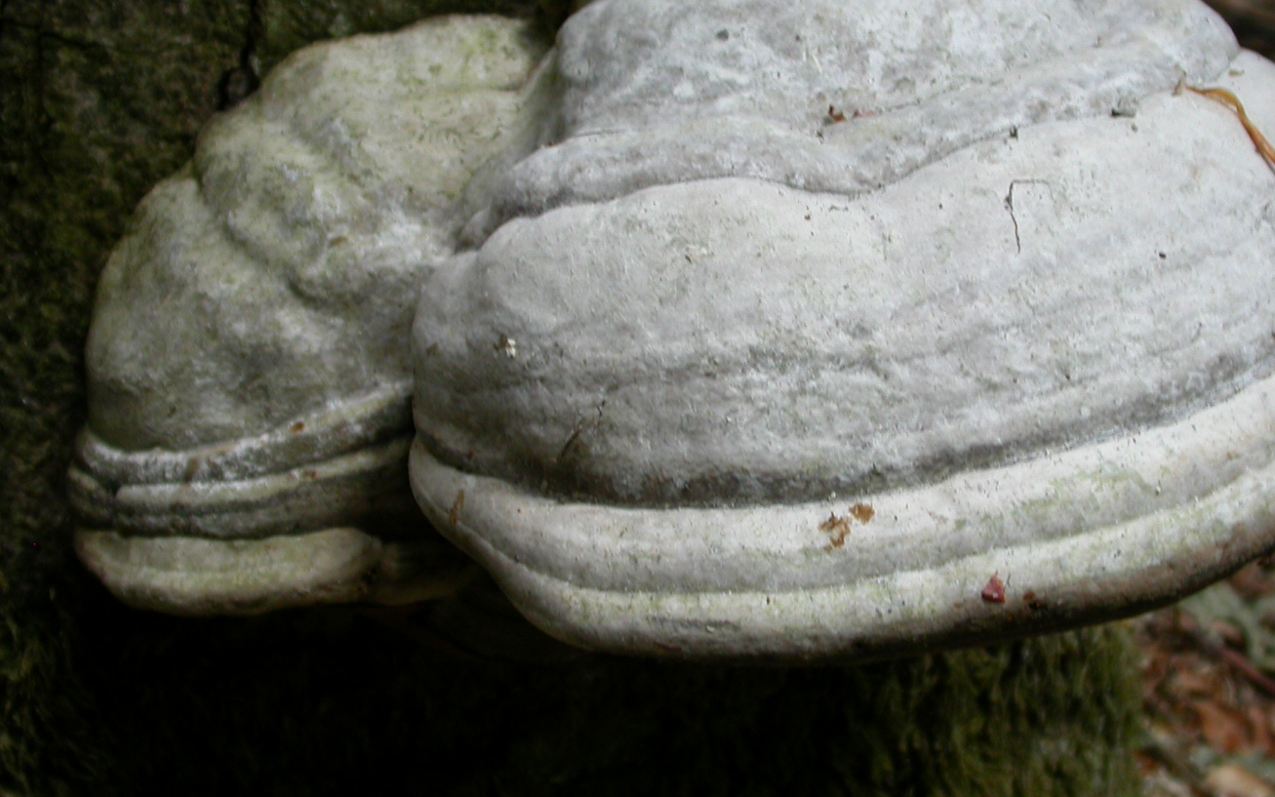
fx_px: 2120
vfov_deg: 21.3
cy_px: 365
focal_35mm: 61
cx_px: 764
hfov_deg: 33.4
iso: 100
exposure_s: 1/22.6
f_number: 2.8
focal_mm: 9.8
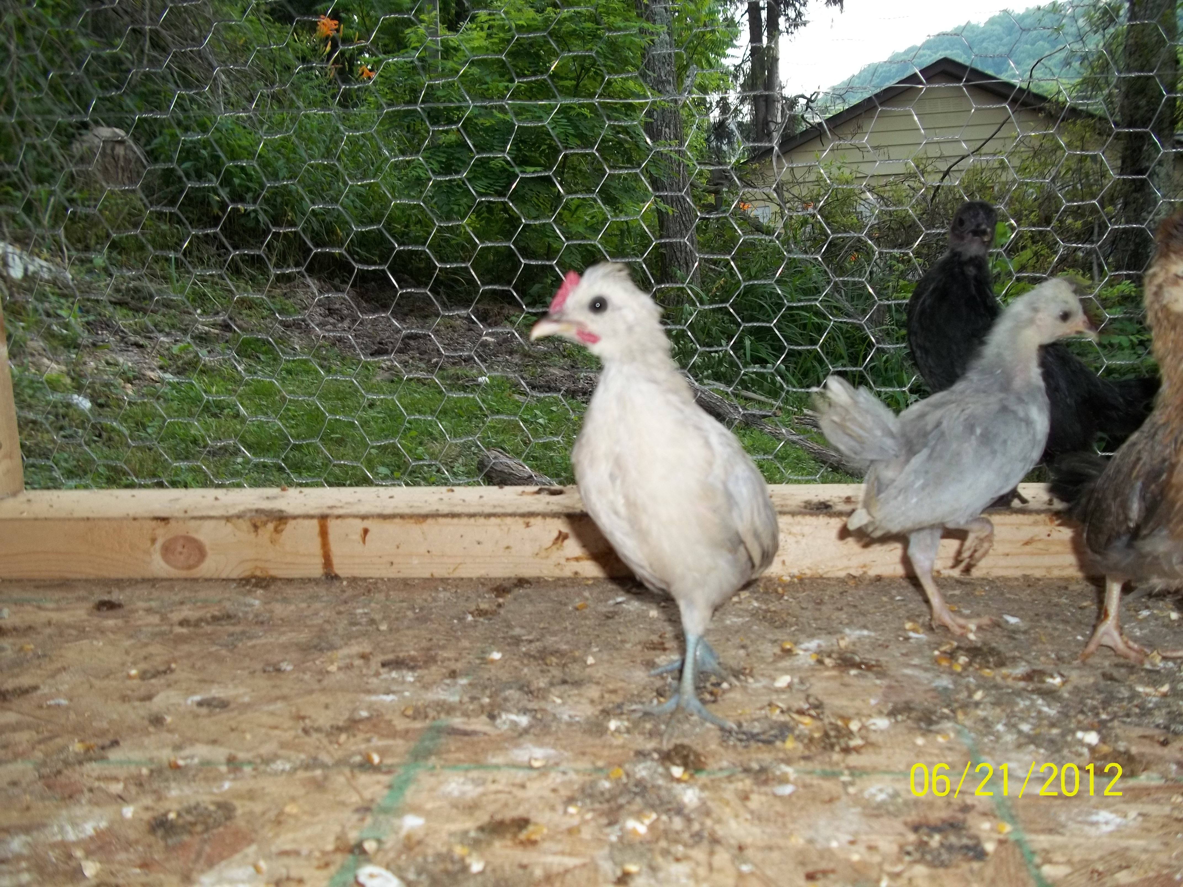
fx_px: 1094
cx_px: 592
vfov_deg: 44.2
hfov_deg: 56.8
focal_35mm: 32
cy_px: 444
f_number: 2.9
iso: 80
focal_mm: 5.7
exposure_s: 1/30
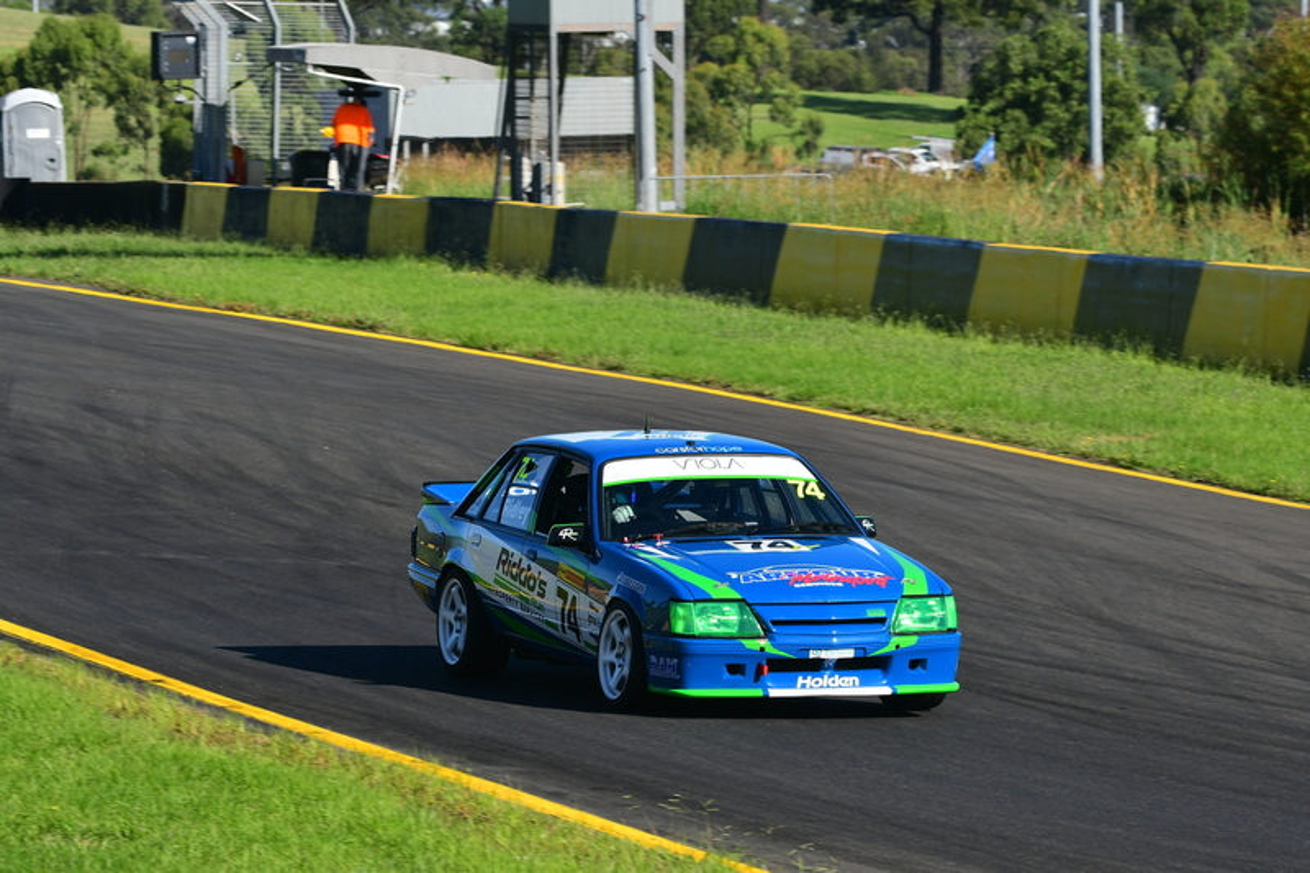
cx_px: 655
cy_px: 436
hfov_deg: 6.9
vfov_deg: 4.6
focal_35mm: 300
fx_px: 10914
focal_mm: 200
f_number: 11
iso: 250
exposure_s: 1/320
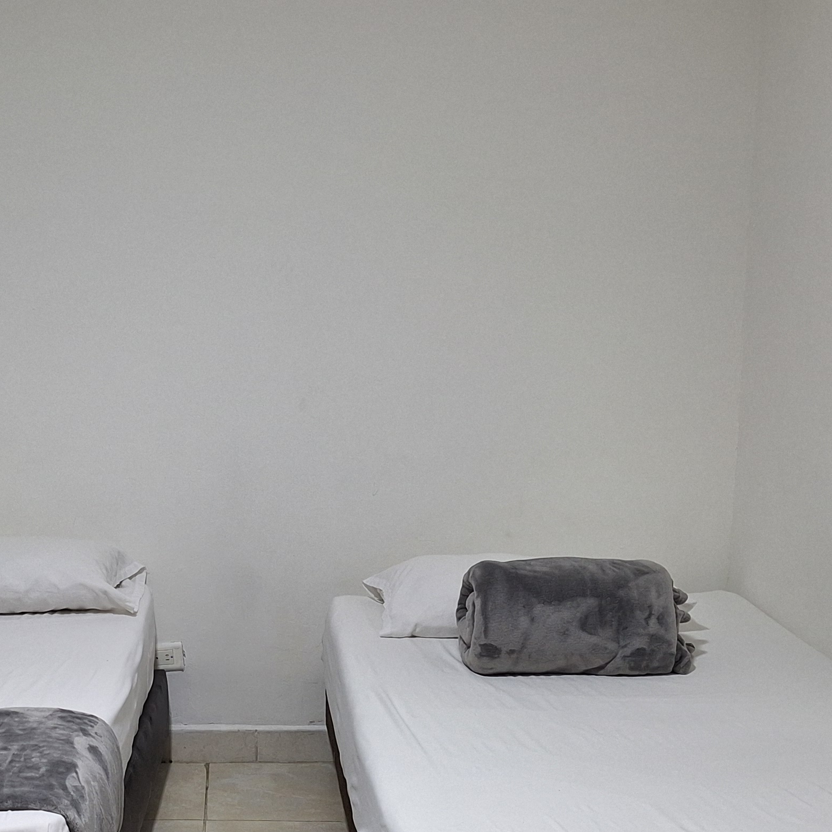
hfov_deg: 31.4
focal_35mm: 53
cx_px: 171
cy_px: 633
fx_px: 1441
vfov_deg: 31.6
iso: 200
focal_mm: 5.54
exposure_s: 1/40
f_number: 1.8
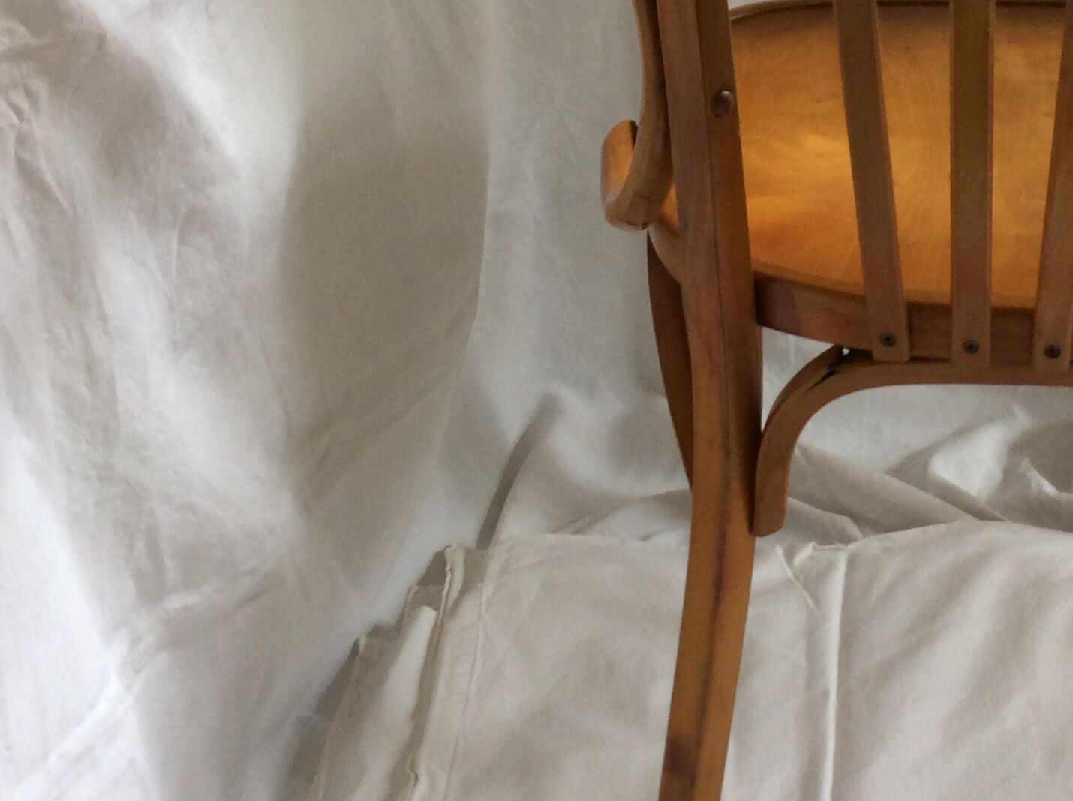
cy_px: 284
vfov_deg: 25.1
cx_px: 864
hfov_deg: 32.3
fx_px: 1795
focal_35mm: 58
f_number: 2.4
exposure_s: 1/25
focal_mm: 3.3
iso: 40
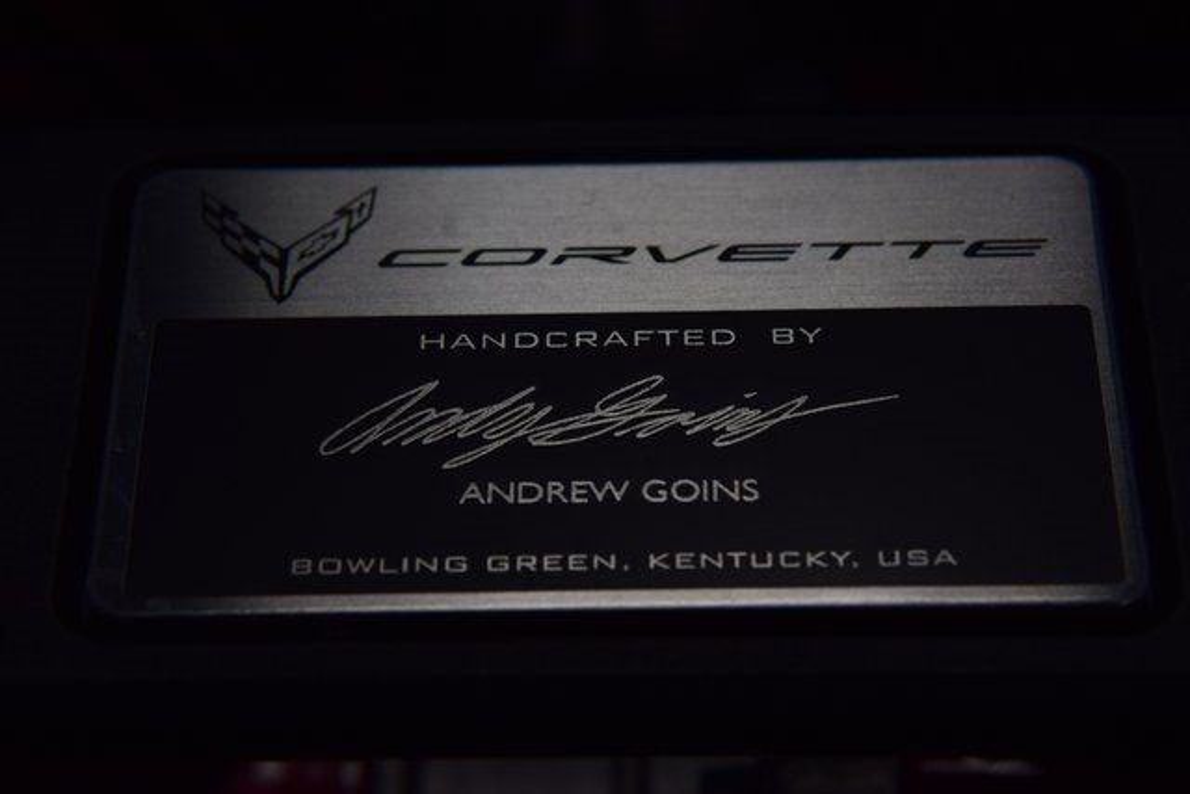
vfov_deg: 13.0
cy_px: 397
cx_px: 595
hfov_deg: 19.5
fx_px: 3471
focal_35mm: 105
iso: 400
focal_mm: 70
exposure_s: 1/250
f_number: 10
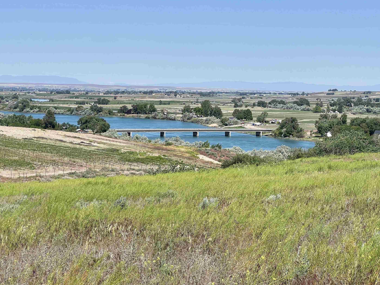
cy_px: 152
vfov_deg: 17.4
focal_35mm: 85
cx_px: 192
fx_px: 933
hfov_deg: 23.0
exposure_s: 1/1143
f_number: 2.8
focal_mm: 9
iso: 32
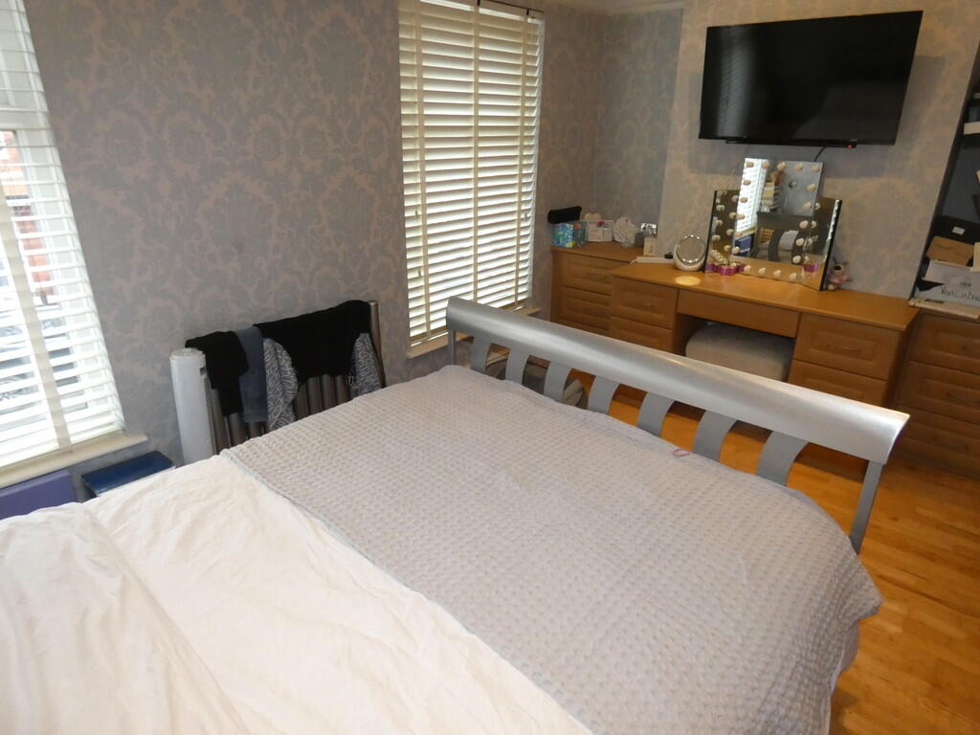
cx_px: 490
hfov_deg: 81.7
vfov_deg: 66.0
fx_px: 566
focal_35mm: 20
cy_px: 368
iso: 640
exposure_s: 1/60
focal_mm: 3.6
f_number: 2.8
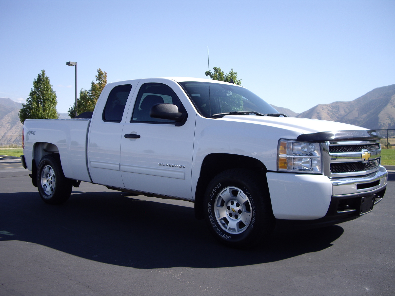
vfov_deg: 37.7
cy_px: 148
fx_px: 434
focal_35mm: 38
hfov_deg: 49.0
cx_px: 198
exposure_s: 1/500
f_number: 2.8
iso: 64
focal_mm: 7.9
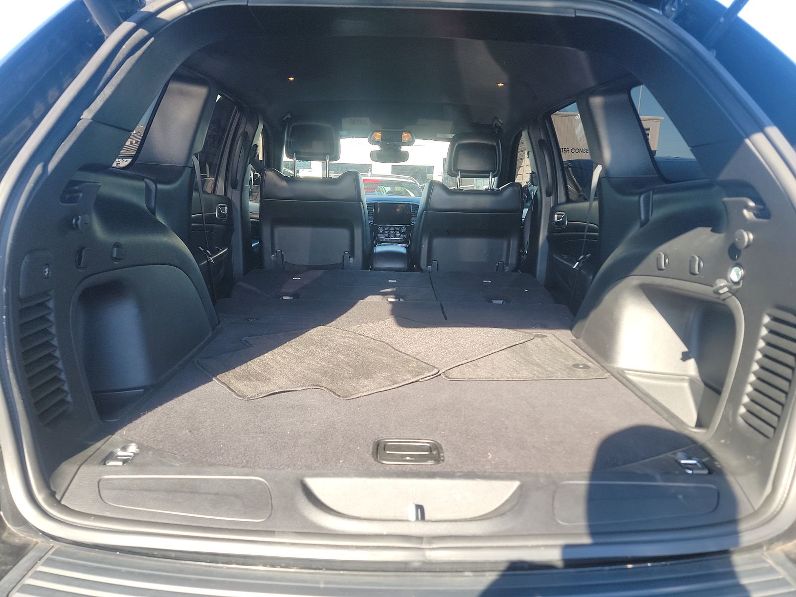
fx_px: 552
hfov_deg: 71.6
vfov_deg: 56.8
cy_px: 298
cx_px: 398
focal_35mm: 24
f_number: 1.8
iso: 81
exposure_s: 1/119
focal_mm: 6.7
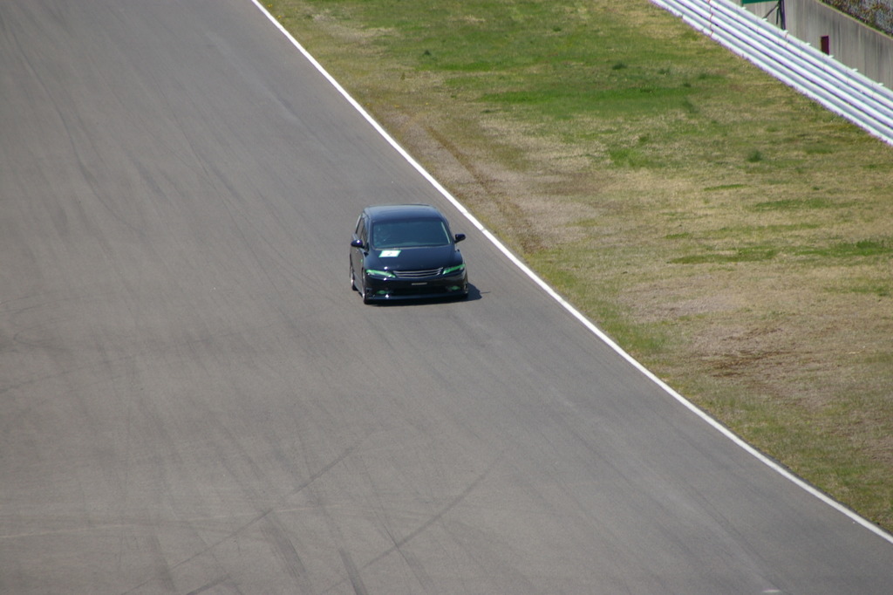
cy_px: 298
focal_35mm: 375
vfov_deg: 3.7
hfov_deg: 5.5
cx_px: 446
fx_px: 9299
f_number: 9.5
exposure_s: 1/500
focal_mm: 250
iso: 200
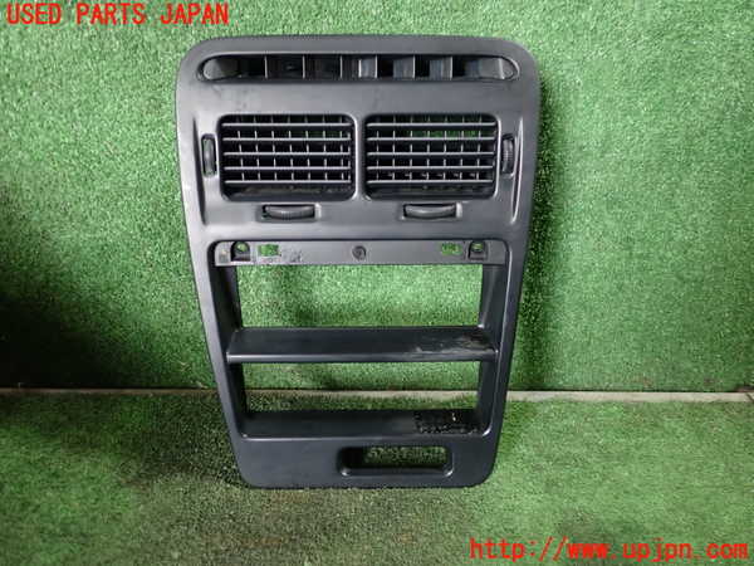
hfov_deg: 60.0
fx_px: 653
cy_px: 283
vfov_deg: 46.8
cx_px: 377
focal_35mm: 30
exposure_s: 1/30
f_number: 2.3
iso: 250
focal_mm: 5.4
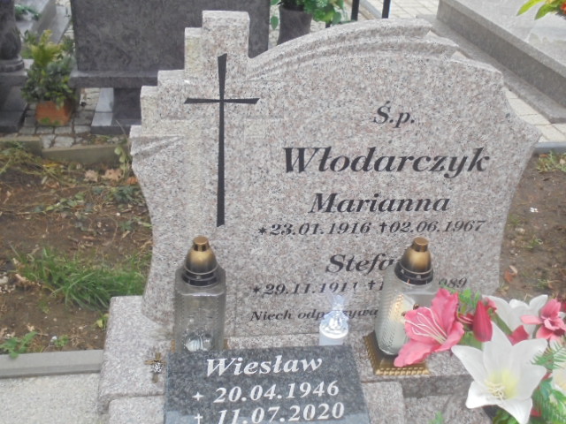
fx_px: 621
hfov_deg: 49.0
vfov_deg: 37.7
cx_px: 283
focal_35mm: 38
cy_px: 212
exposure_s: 1/30
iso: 320
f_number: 4.2
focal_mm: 6.9
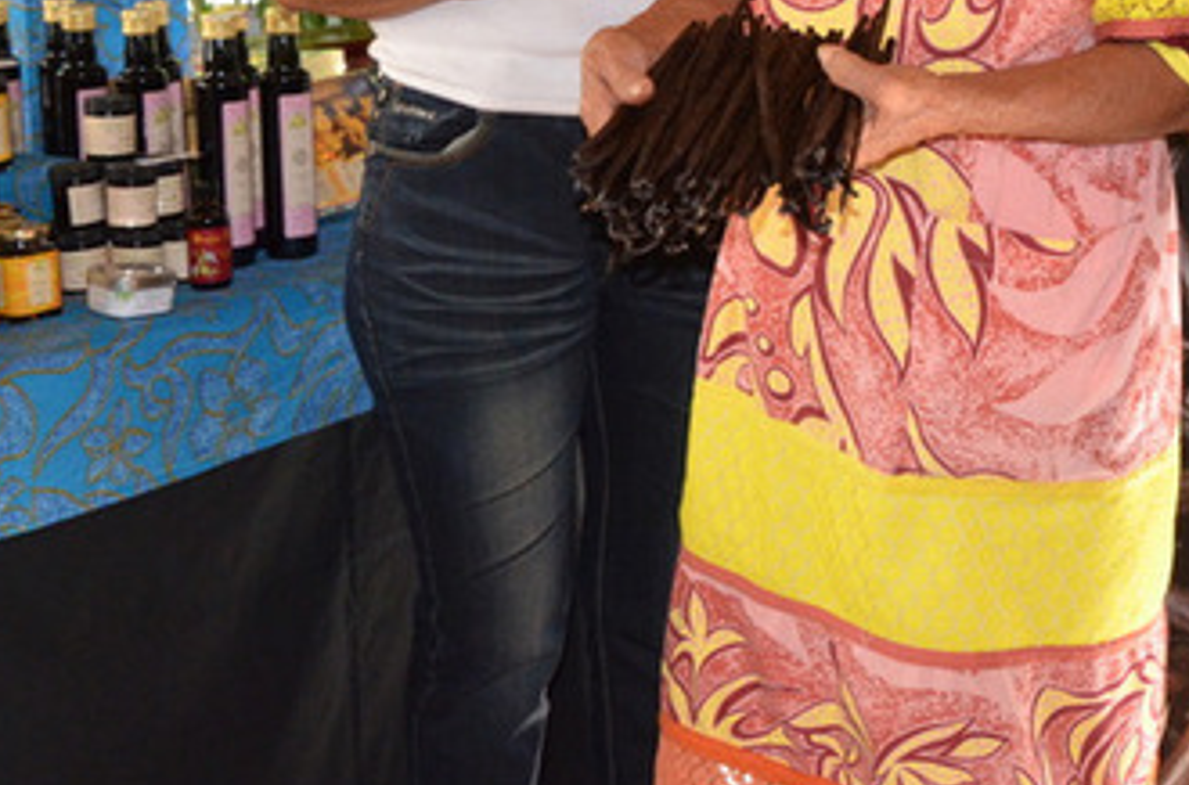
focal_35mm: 63
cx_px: 985
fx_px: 2075
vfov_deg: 20.4
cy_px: -94
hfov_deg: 31.0
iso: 2000
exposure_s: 1/250
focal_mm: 18
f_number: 7.1
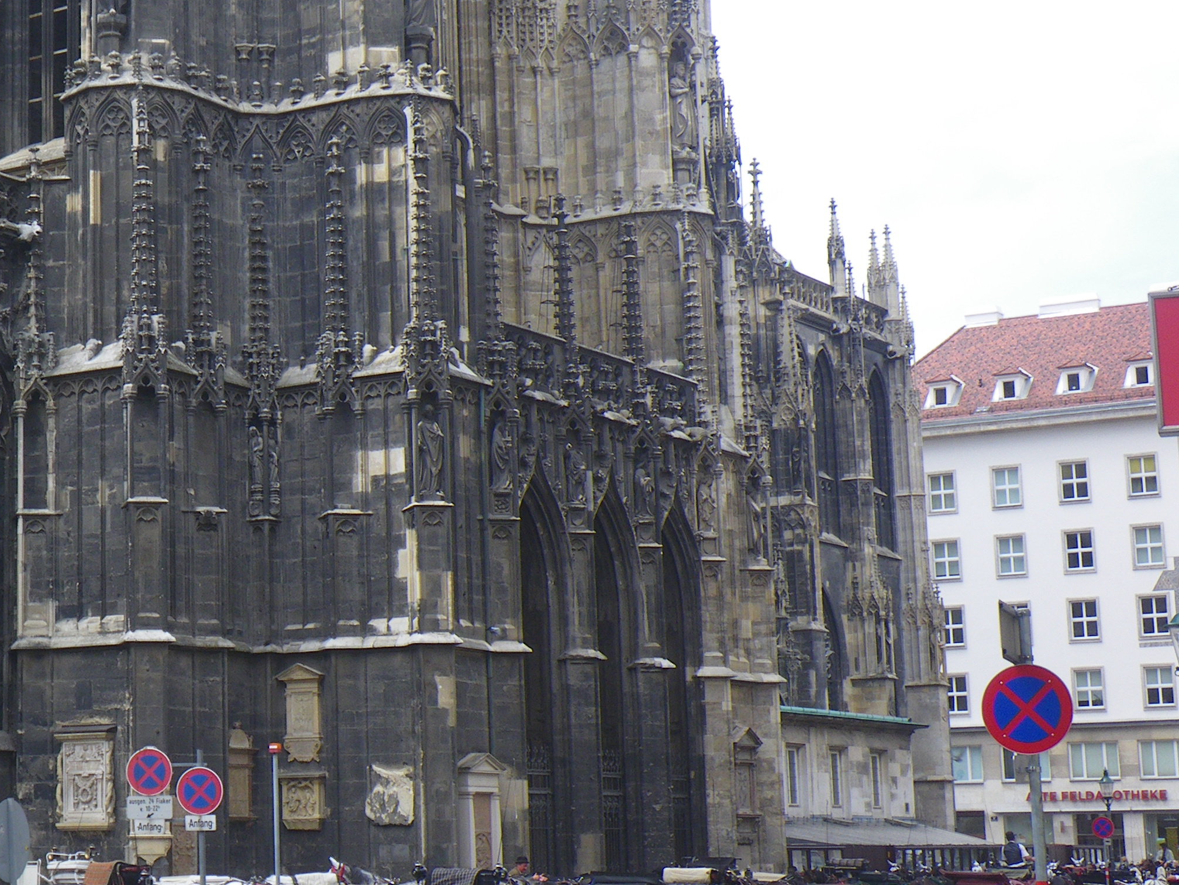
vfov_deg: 19.4
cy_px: 380
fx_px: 2589
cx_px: 113
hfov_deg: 24.9
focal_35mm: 76
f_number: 5
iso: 50
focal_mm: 7.5
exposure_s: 1/125
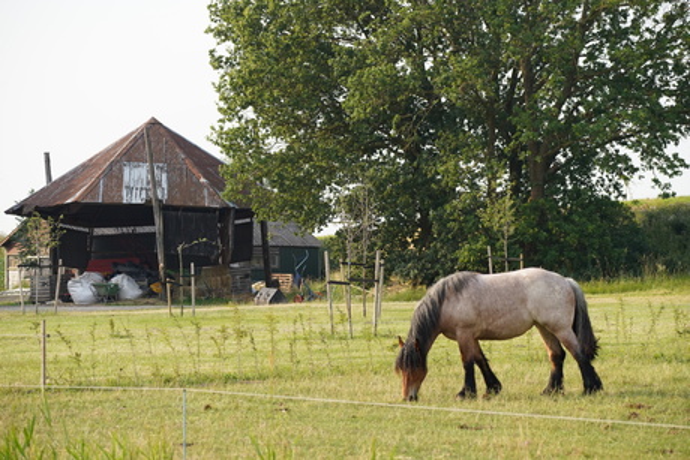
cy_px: 230
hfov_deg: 13.9
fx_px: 2832
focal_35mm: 148
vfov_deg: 9.3
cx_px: 345
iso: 500
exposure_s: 1/640
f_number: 6.3
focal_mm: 147.7
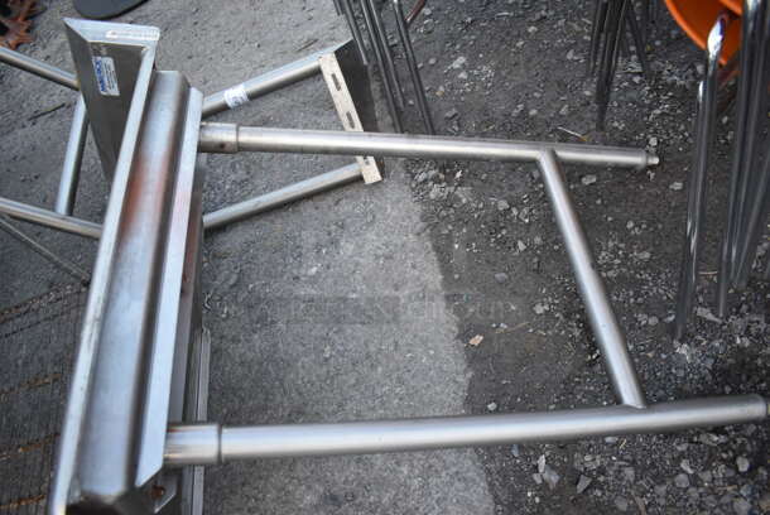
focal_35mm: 27
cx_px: 385
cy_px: 258
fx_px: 578
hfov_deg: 67.3
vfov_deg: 48.0
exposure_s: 1/250
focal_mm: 18
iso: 800
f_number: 3.5
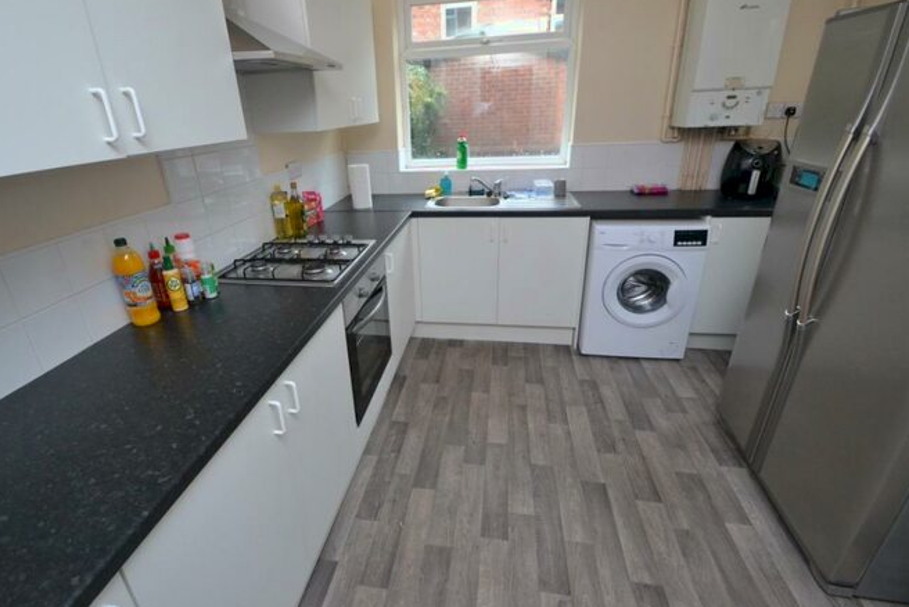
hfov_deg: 96.6
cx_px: 432
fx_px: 404
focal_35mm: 16
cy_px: 293
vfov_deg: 73.8
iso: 1600
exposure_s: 1/160
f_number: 8
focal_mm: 10
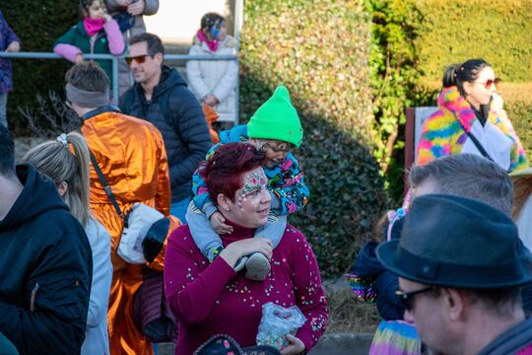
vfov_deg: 10.8
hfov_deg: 16.1
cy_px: 178
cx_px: 266
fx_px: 1884
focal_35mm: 128
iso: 800
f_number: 5.6
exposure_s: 1/500
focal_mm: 85
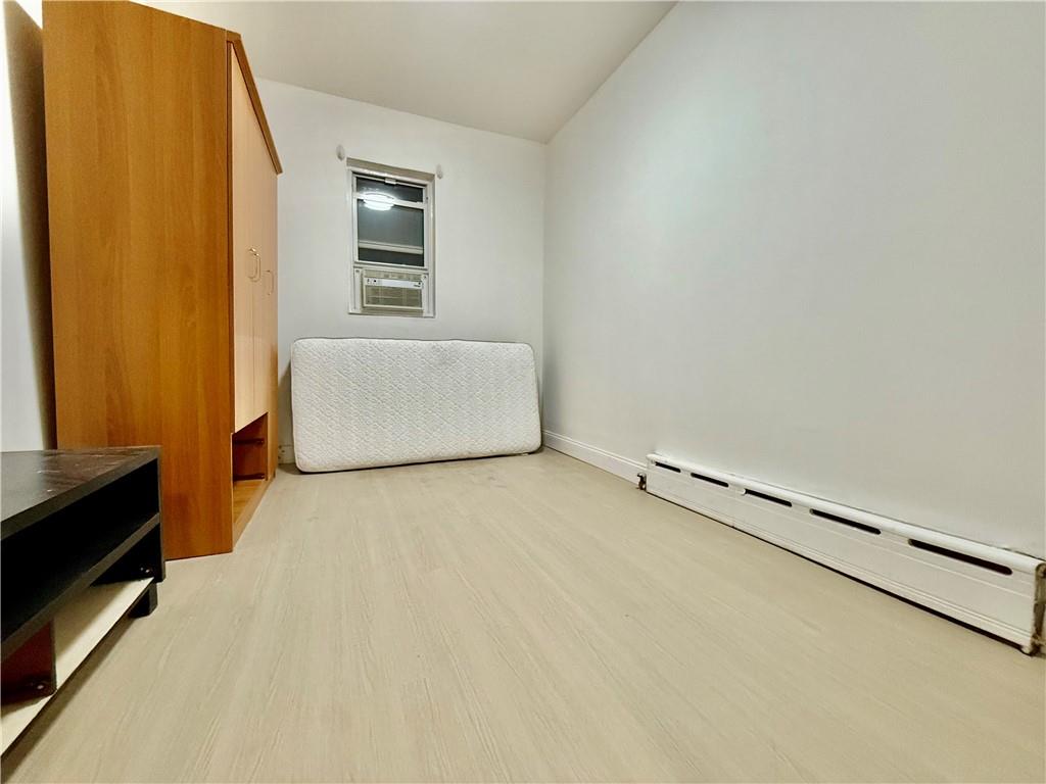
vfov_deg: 85.7
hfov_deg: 102.1
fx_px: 423
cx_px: 523
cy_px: 392
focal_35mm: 14
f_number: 2.2
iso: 320
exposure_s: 1/120
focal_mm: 2.22
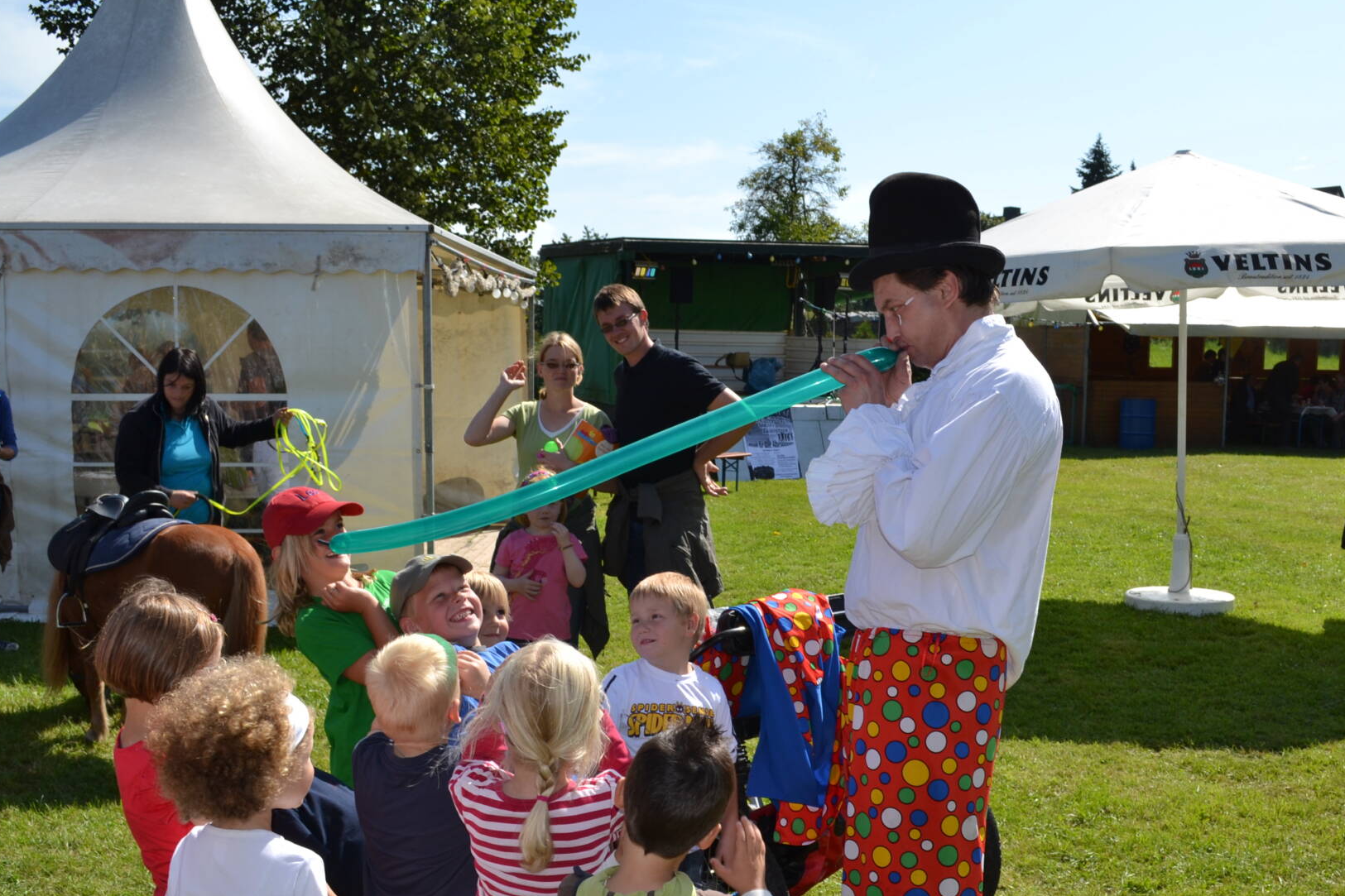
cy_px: 520
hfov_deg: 49.5
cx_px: 729
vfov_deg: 34.1
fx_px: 1457
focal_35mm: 39
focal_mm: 22
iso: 100
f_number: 10
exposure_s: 1/200
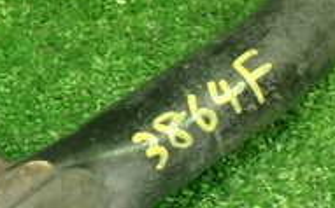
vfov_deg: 13.1
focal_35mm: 100
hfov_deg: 20.2
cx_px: -2
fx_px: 912
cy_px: 98
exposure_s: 1/60
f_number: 2.3
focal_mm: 5.4
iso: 800
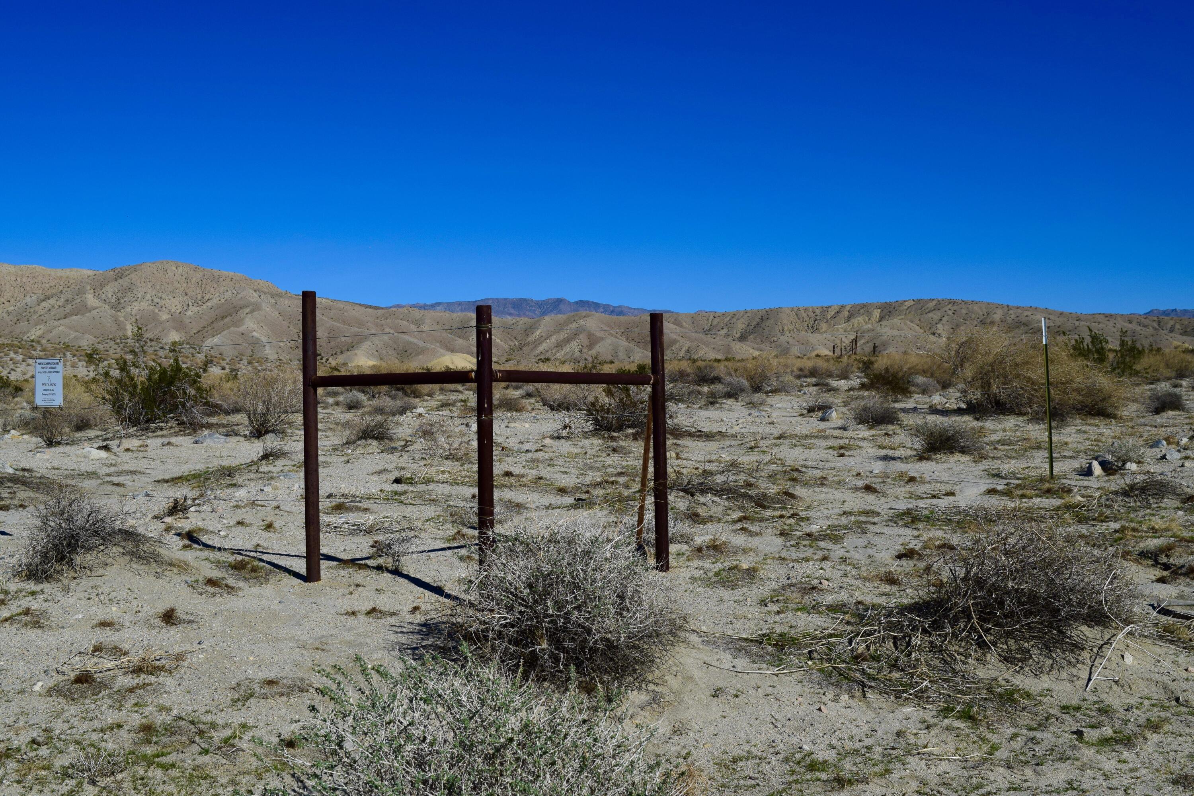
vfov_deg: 31.9
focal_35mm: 42
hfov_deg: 46.4
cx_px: 597
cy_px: 398
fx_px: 1393
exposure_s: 1/1000
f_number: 10
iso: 200
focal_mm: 28
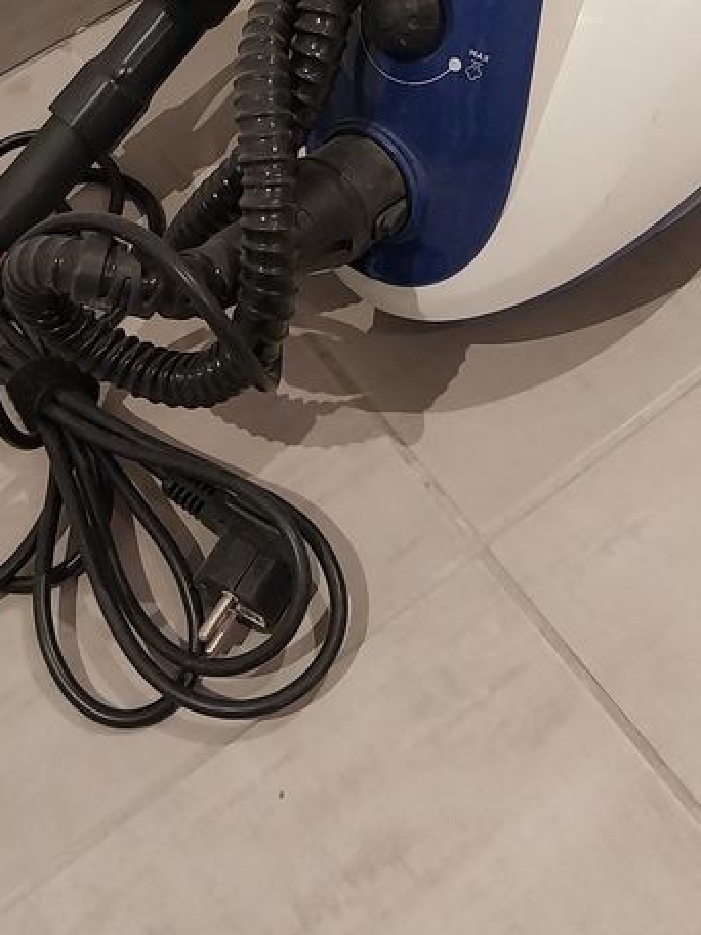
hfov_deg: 25.6
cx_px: 420
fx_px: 1539
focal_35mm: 57
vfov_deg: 32.2
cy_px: 107
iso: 200
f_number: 1.8
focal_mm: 4
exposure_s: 1/50
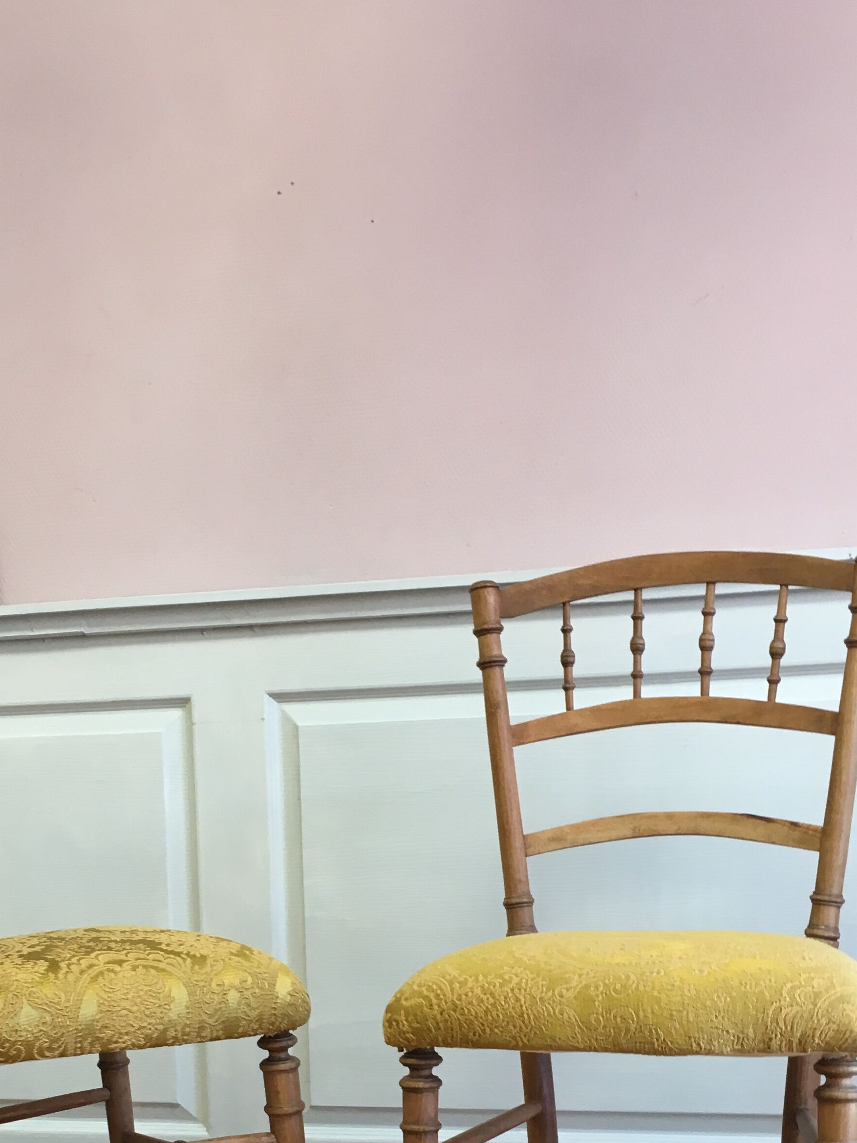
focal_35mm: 50
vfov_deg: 36.4
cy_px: 972
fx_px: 1651
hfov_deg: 29.0
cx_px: 346
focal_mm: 4.15
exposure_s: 1/33
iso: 64
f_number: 2.2
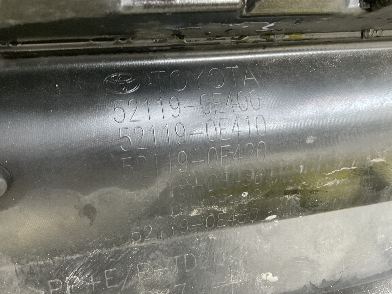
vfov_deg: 48.2
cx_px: 196
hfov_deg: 61.7
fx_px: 328
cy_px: 147
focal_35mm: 29
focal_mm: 3
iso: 200
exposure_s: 1/40
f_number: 1.8
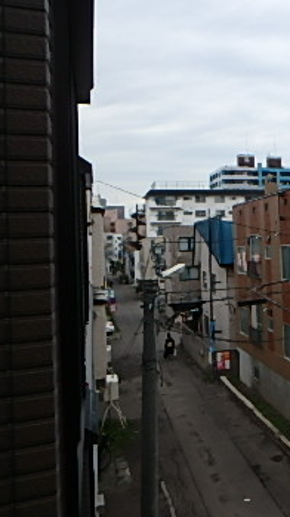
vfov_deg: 48.3
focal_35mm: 42
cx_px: 445
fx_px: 575
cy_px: 227
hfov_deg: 22.6
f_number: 3.5
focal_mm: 3.7
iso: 125
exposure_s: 1/200
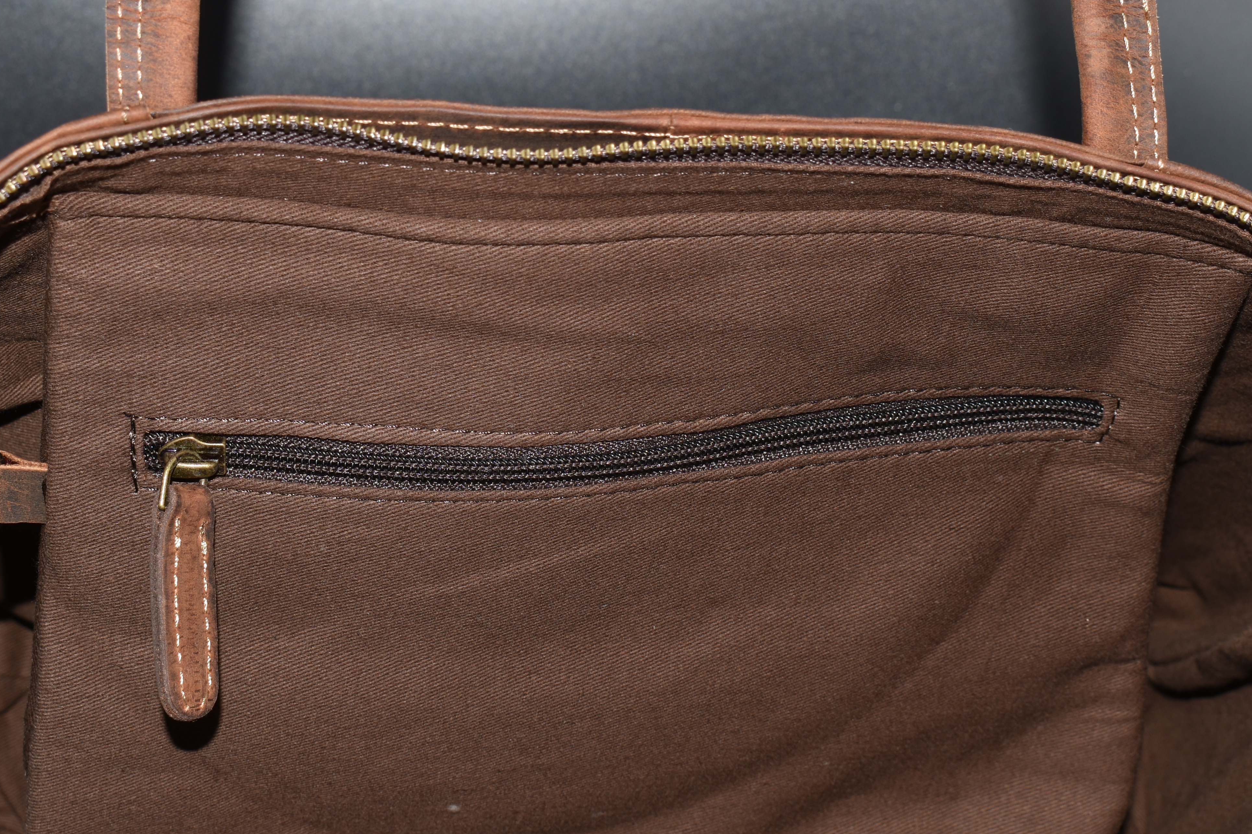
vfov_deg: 17.3
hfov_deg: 25.7
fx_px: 2747
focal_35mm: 79
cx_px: 629
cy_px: 444
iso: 100
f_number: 8
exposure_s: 1/60
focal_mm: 34
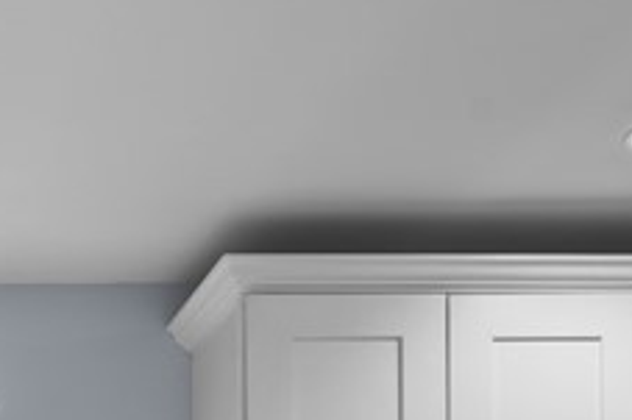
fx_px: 1596
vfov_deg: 12.7
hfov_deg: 20.1
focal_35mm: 91
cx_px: -242
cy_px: 903
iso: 250
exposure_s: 1/1.67
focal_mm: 19
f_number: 9
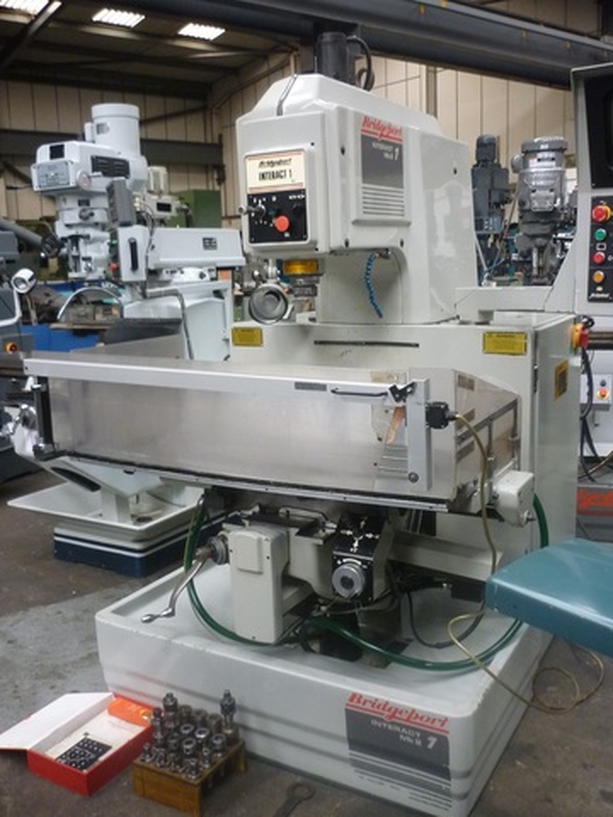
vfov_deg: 55.4
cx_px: 306
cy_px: 408
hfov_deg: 42.9
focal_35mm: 33
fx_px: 779
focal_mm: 5.5
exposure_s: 1/30
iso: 250
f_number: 2.8
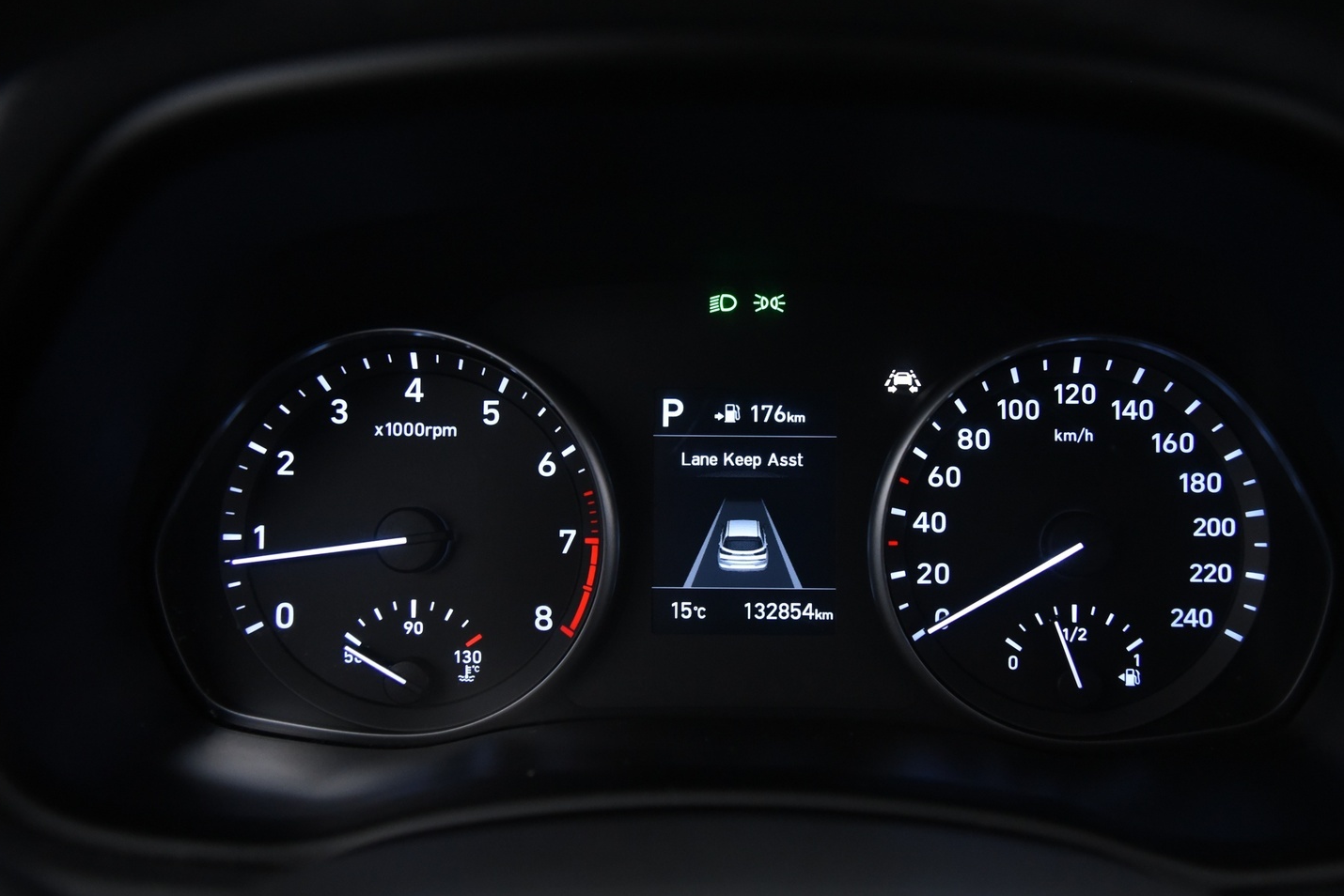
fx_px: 1606
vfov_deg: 31.2
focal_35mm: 43
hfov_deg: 45.3
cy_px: 457
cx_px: 746
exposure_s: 1/25
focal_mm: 38
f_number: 4
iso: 4000
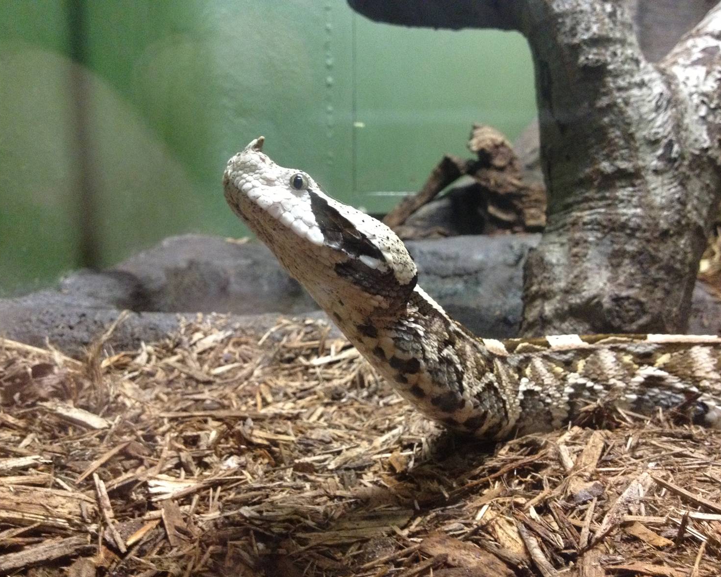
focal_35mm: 37
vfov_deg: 40.1
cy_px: 292
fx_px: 790
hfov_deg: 49.1
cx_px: 360
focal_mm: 4.28
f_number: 2.4
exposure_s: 1/17
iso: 400
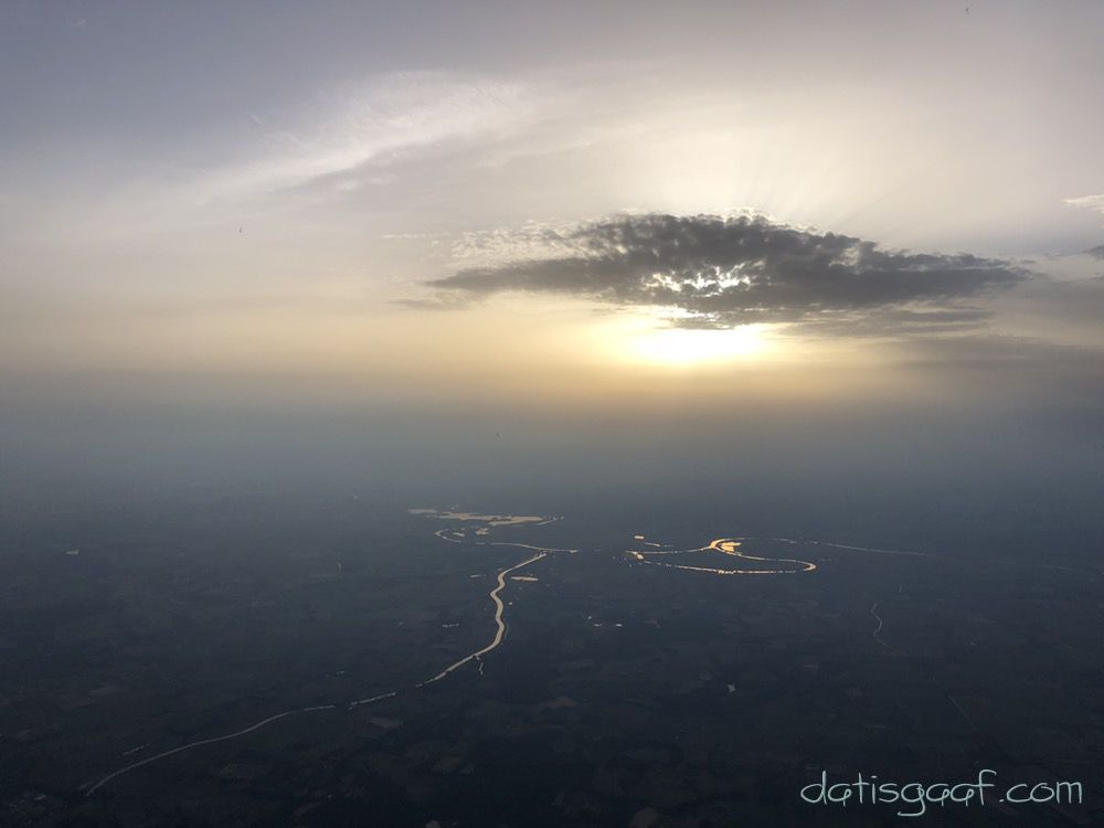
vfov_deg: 49.7
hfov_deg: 63.4
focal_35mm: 28
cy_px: 414
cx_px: 552
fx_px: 893
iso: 25
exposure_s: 1/4000
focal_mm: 4
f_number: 1.8
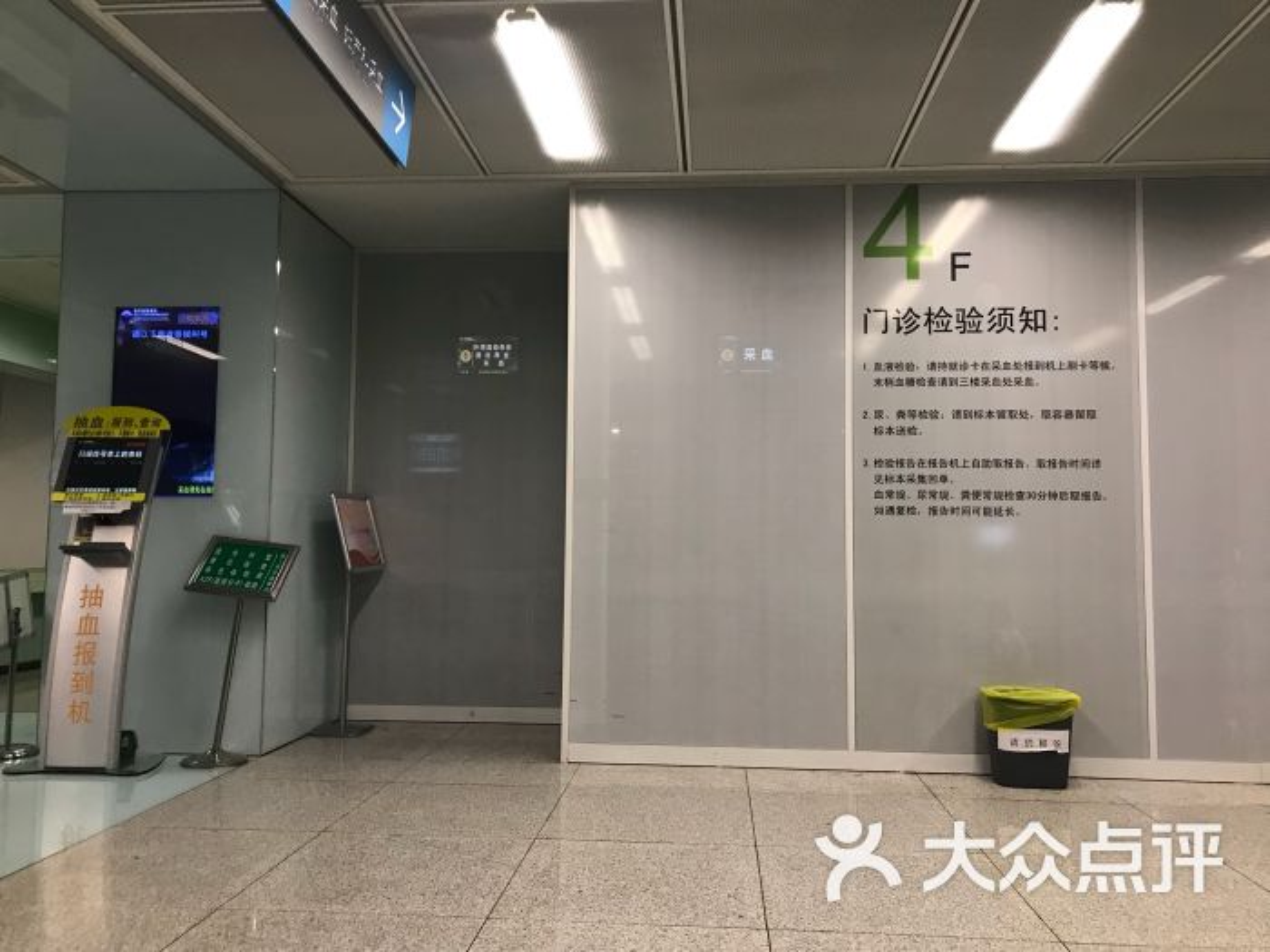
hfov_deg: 63.4
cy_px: 476
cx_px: 635
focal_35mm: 28
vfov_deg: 49.7
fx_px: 1027
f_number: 1.8
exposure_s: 1/25
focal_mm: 3.99
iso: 40
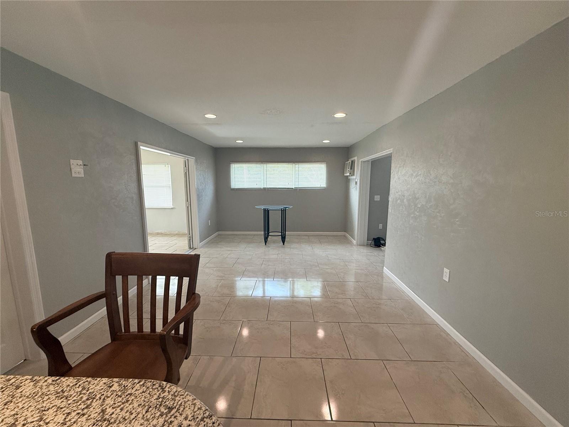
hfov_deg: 102.1
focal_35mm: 14
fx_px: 230
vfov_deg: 85.7
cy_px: 214
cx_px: 284
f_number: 2.2
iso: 250
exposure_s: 1/120
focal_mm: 2.22
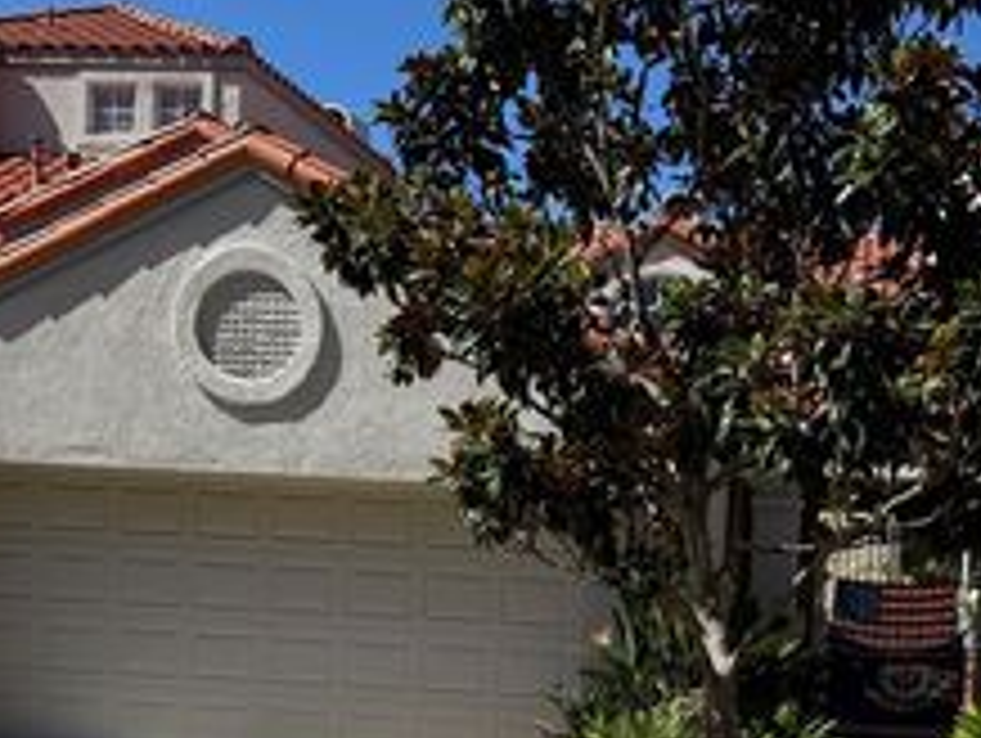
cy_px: 619
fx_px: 1560
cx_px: 652
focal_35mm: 55
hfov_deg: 34.6
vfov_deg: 26.0
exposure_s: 1/4975
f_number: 1.78
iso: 80
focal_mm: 6.76
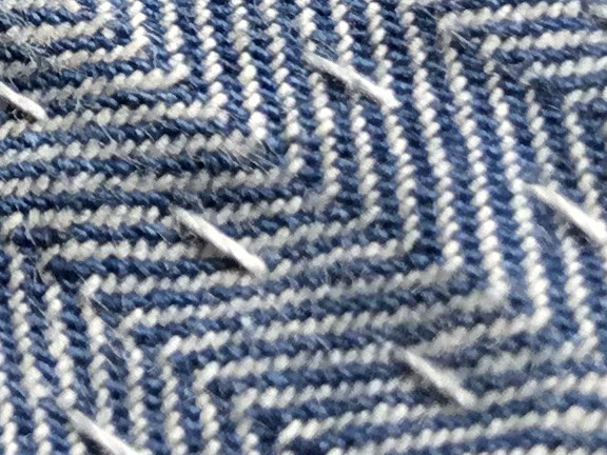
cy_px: -551
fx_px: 3437
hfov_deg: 9.7
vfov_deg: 7.2
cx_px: -379
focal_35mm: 196
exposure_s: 1/60
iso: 25
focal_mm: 3.99
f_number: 1.8
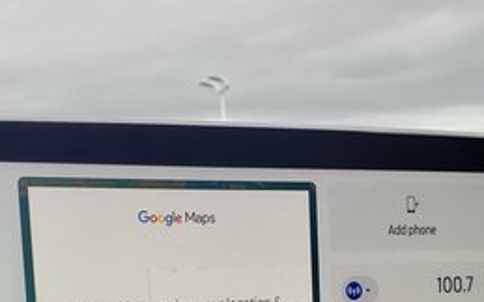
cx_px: 232
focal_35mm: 68
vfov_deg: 17.7
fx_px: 897
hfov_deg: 30.2
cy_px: 416
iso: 50
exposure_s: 1/143
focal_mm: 4.3
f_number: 2.4
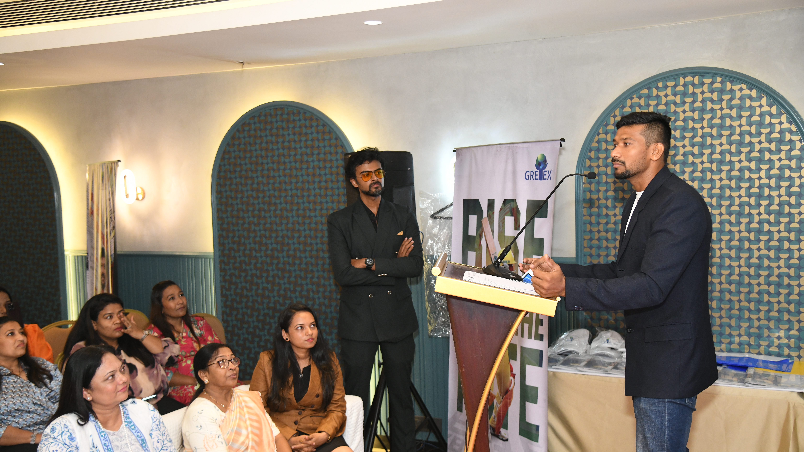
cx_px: 402
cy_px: 249
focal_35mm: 40
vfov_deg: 29.7
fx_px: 853
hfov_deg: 50.5
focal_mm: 38
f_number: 4
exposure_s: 1/160
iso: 2000
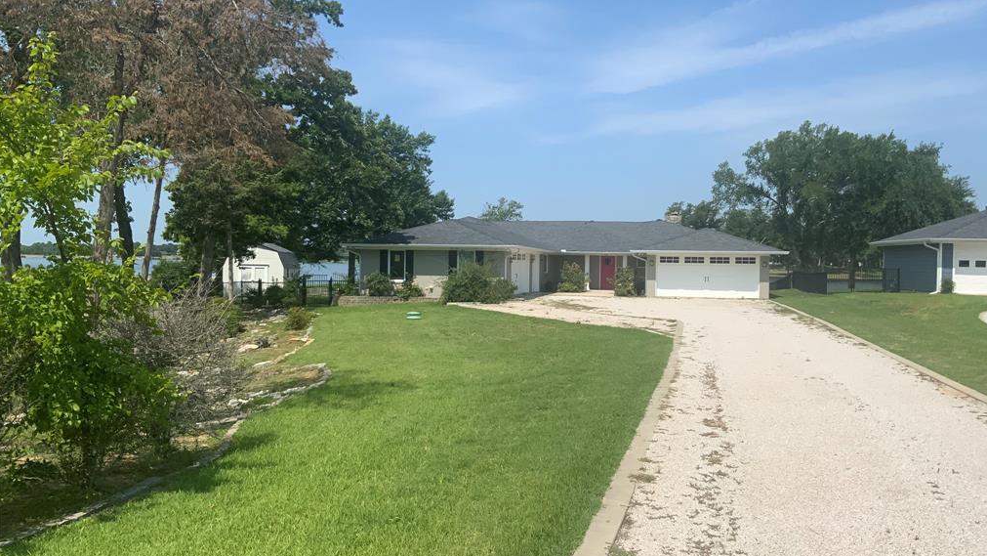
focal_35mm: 32
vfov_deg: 36.7
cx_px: 496
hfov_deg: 61.0
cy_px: 265
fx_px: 838
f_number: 1.8
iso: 20
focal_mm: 3
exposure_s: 1/3125
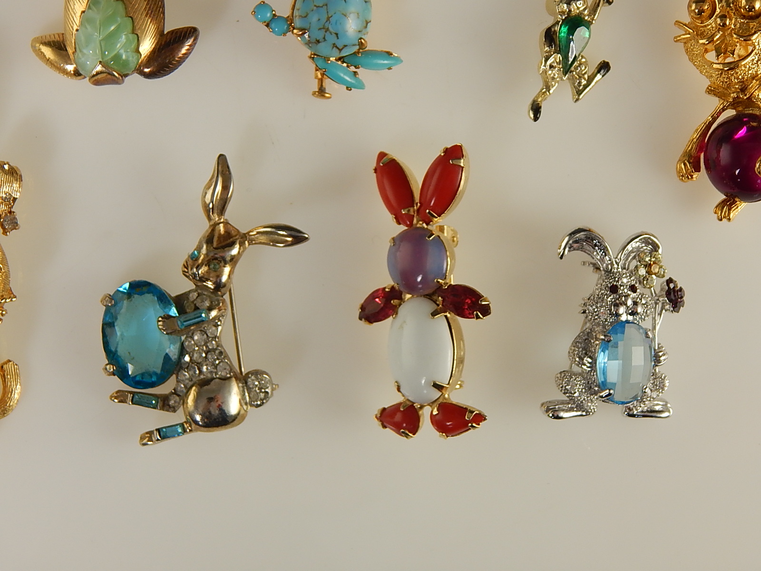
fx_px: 1869
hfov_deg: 23.0
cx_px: 380
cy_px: 286
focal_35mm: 85
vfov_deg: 17.4
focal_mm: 15.3
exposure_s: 1/50
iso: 125
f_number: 4.3
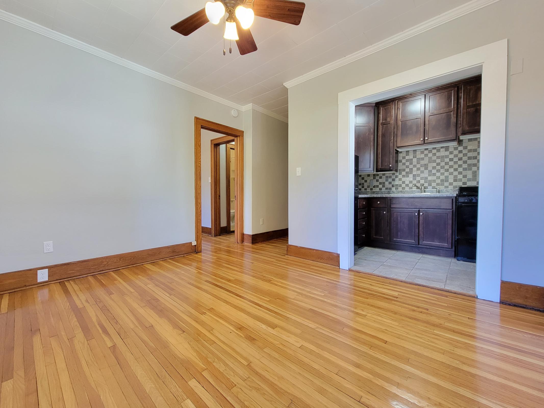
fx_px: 204
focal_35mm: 13
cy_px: 204
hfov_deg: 106.2
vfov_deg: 89.9
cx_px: 272
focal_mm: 2.2
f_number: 2.2
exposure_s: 1/60
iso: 320
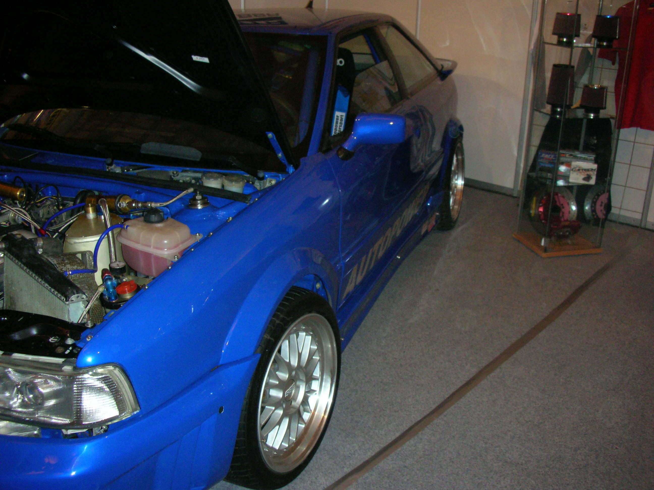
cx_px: 327
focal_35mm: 35
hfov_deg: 52.6
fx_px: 661
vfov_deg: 40.7
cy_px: 245
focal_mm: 5.8
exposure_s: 1/60.1
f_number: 3
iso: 200
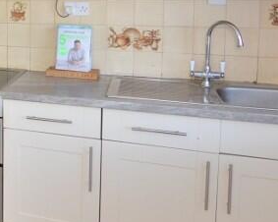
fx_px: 419
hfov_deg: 29.7
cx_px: -81
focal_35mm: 51
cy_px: 19
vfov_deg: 28.4
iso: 400
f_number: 4
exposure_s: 1/60
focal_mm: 10
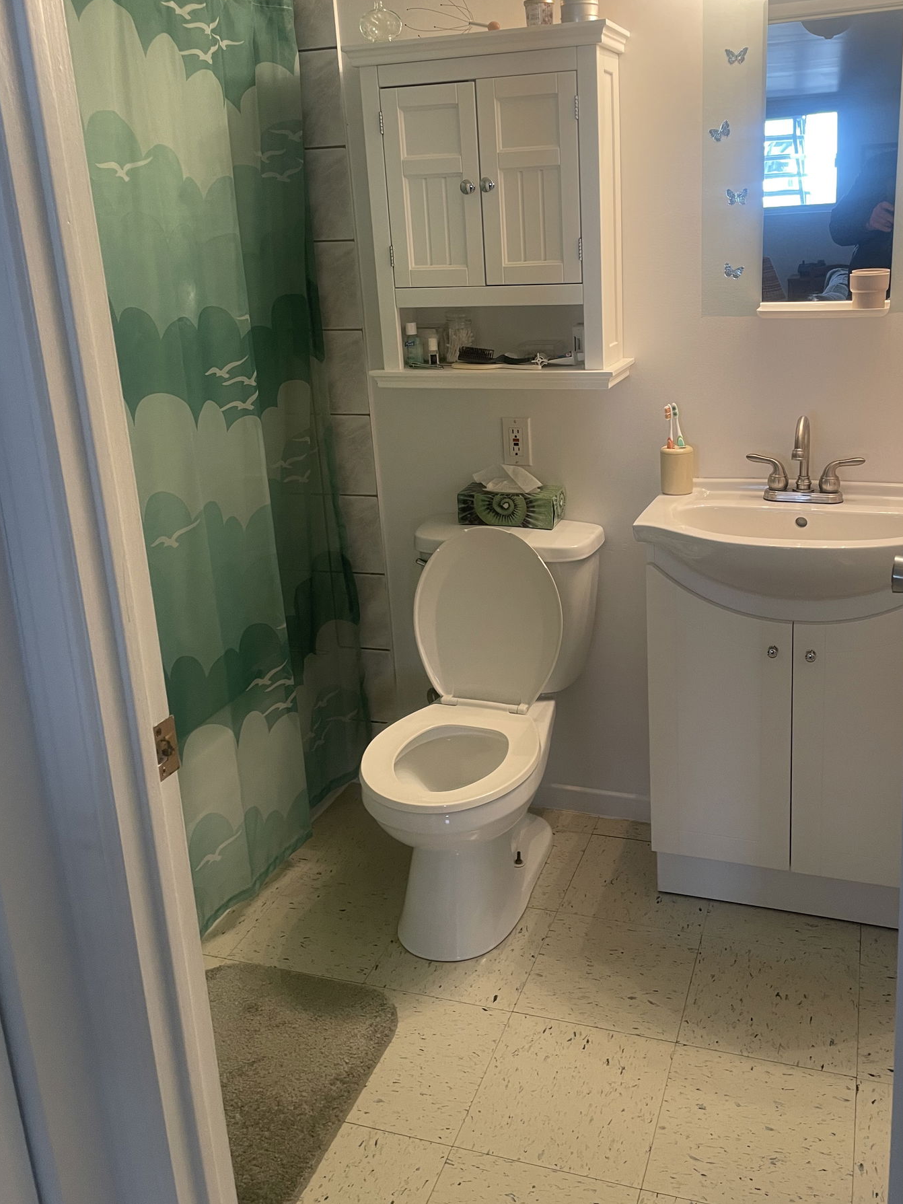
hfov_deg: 45.3
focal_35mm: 31
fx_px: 1078
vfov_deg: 58.0
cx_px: 514
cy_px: 503
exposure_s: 1/60
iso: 100
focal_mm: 4.2
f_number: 1.6
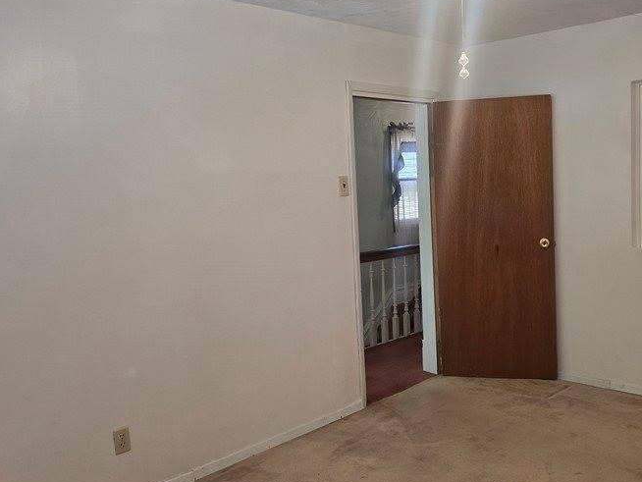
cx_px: 392
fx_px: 668
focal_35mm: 36
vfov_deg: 39.7
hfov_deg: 50.9
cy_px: 244
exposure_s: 1/120
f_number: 1.7
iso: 160
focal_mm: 6.3
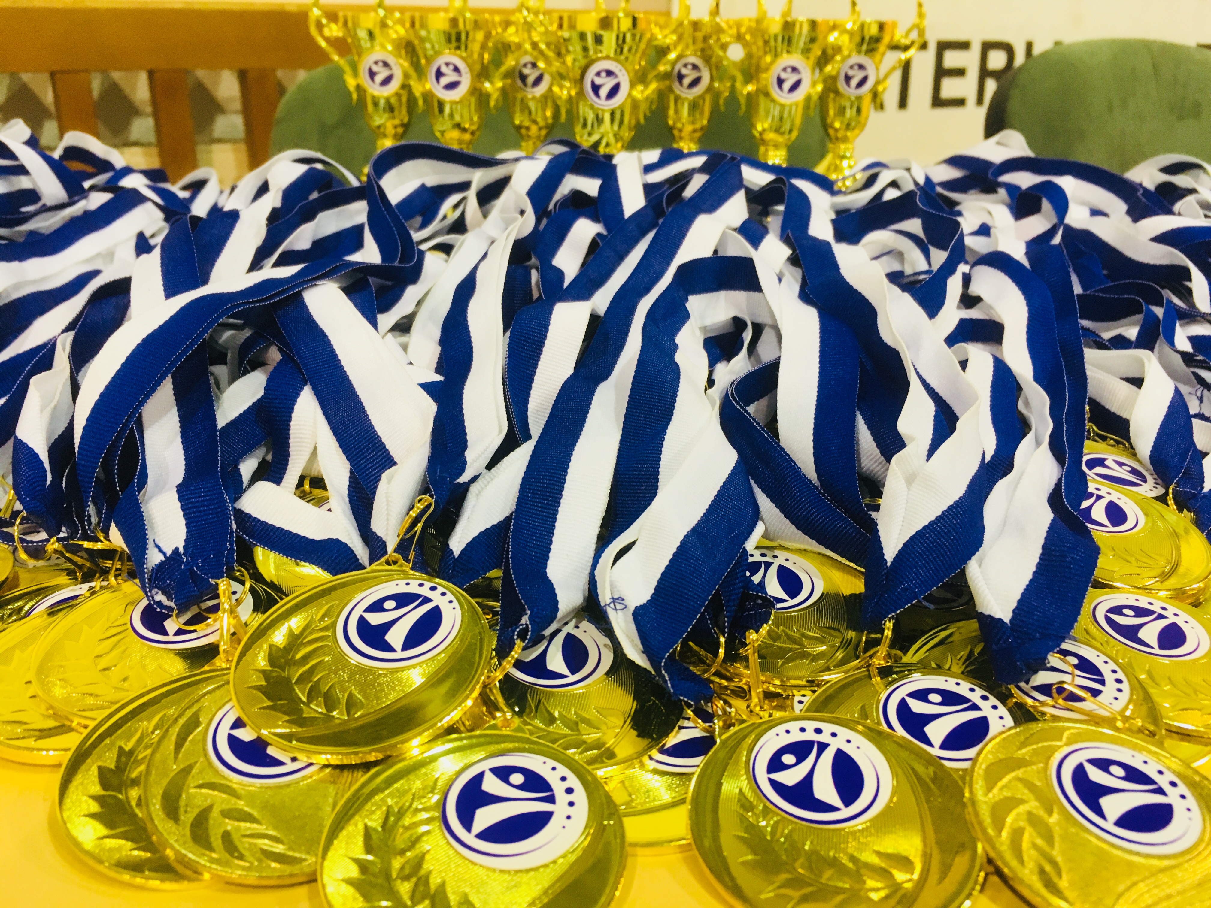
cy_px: 454
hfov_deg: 61.7
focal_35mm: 29
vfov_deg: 48.2
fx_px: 1015
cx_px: 606
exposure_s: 1/33
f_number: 2.2
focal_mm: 4.15
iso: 125
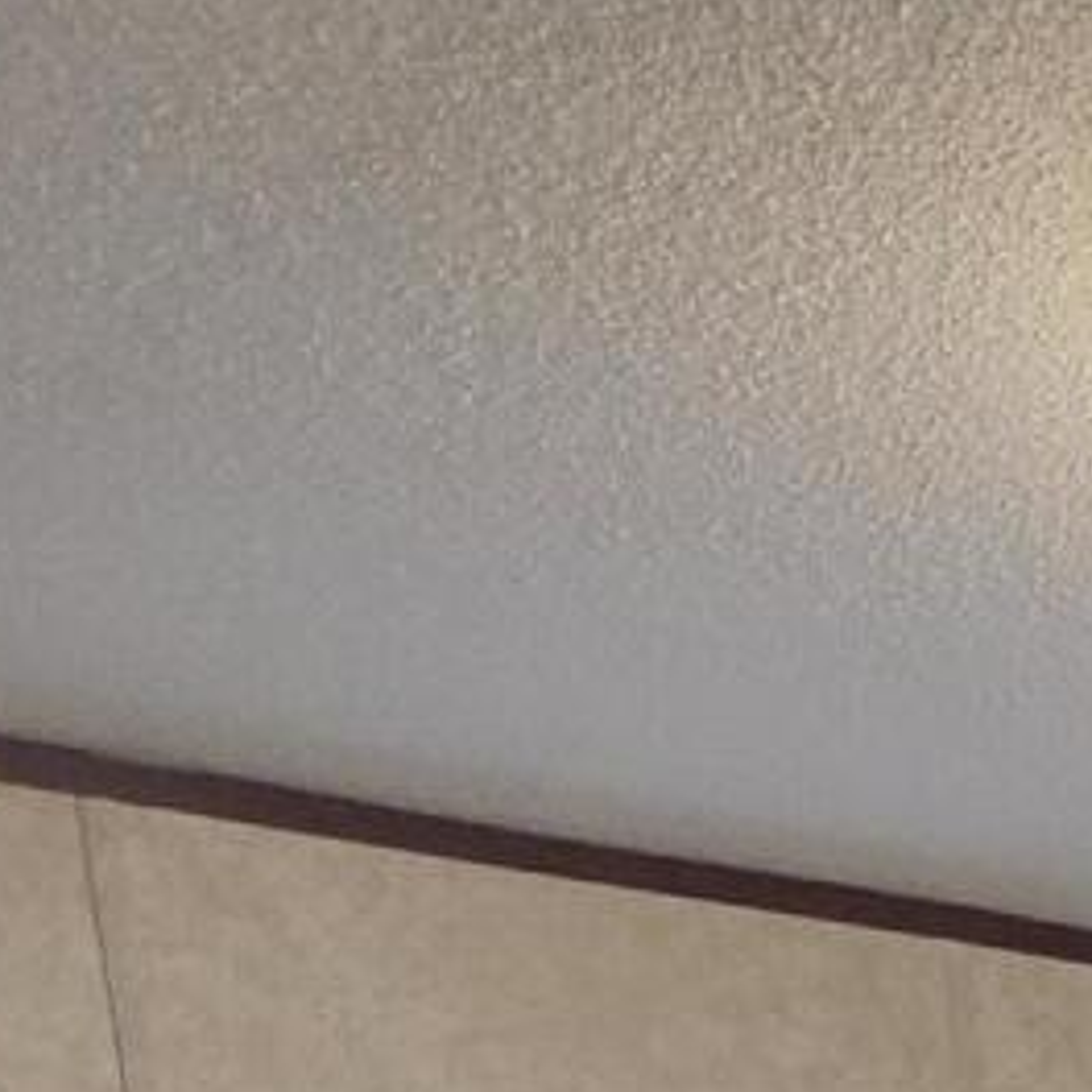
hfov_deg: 16.5
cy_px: 2767
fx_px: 3105
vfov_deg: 13.4
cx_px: 1985
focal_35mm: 87
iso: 320
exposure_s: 1/120
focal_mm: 2.2
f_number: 1.9
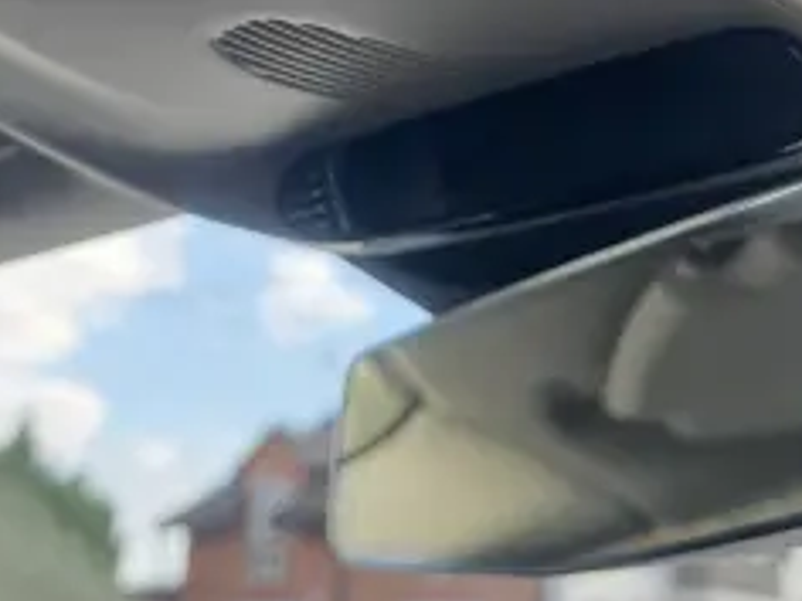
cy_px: -17
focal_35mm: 65
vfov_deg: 21.7
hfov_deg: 29.8
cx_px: 336
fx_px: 1506
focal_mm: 6.76
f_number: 1.78
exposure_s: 1/268
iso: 80
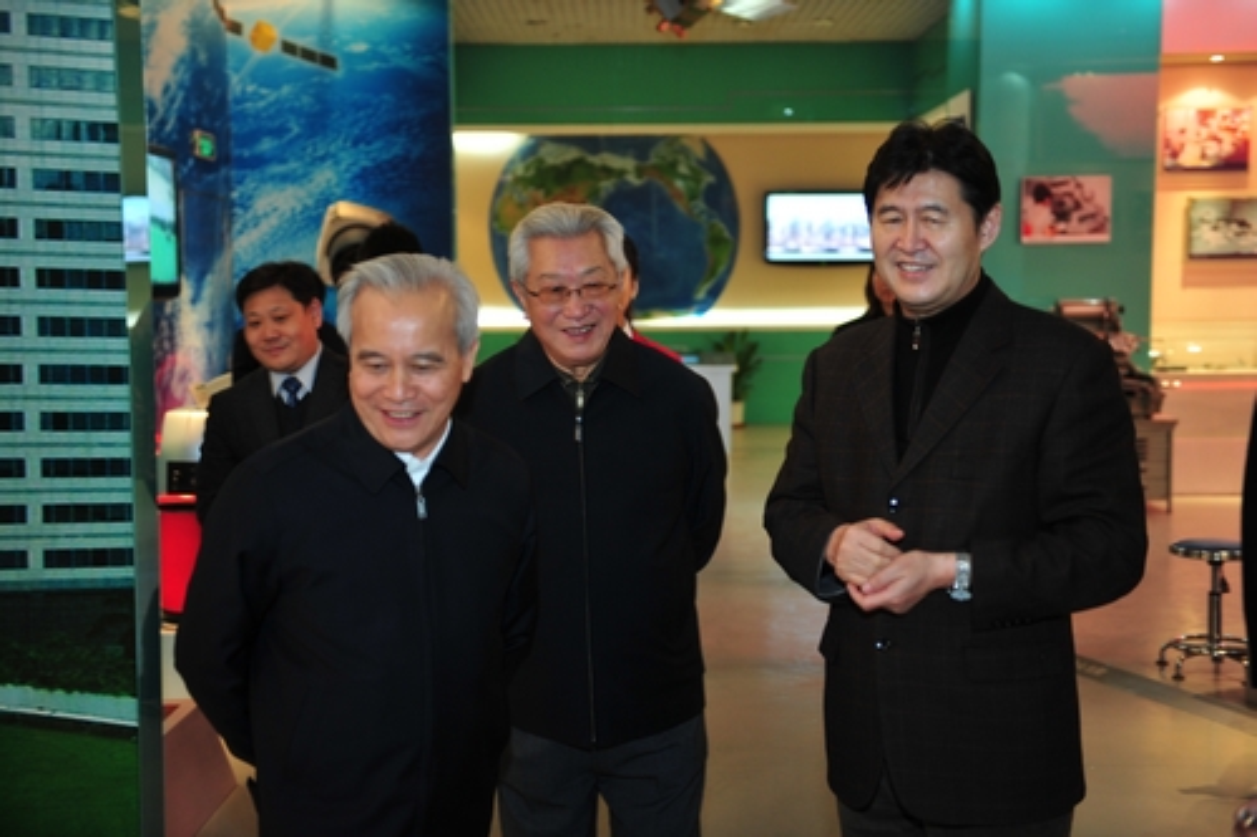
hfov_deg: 41.1
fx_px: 1675
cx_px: 628
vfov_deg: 28.1
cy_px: 418
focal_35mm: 48
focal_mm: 48
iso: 1000
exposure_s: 1/60
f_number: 2.8
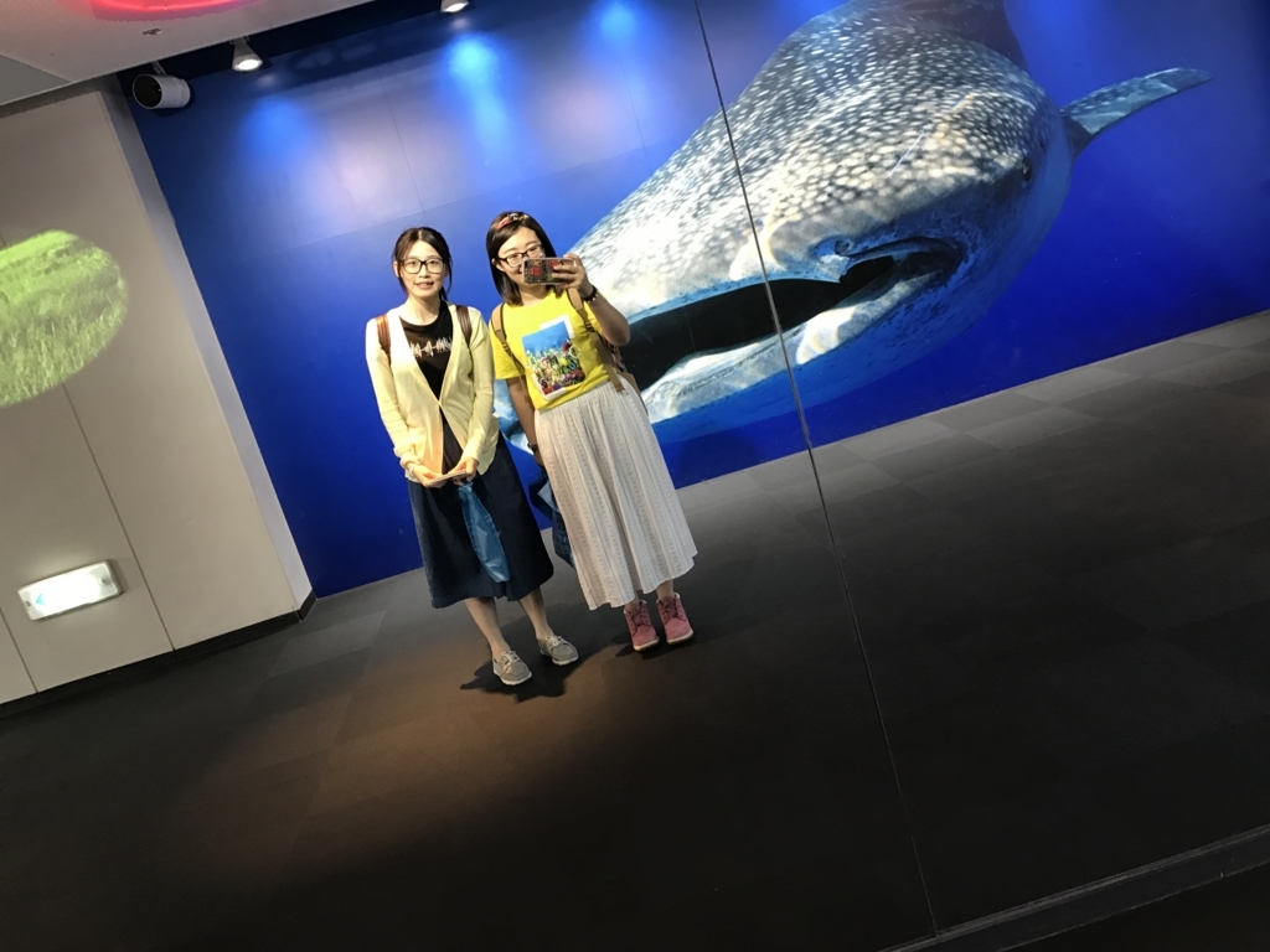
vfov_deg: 49.7
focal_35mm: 28
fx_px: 1027
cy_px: 476
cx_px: 635
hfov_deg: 63.4
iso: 40
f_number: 1.8
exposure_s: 1/15
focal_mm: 3.99
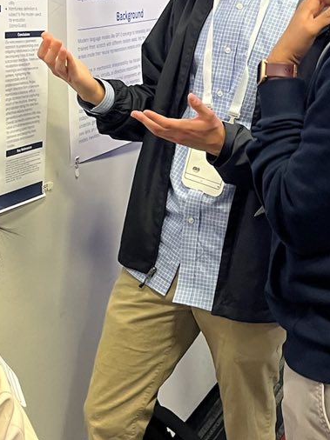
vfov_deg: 26.9
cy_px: 146
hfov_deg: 20.4
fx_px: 916
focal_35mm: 72
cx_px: 218
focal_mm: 5.1
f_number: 1.6
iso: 200
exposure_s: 1/60
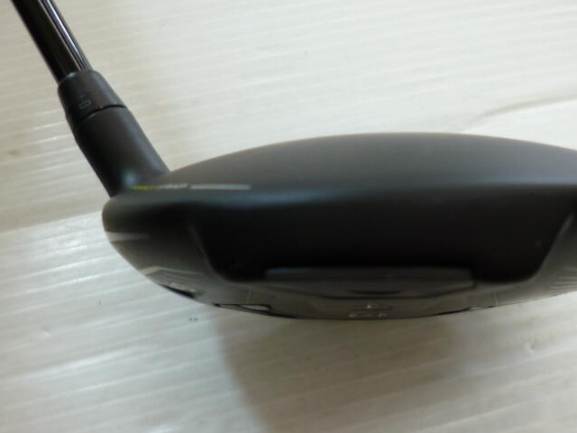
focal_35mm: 36
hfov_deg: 50.5
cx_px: 383
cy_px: 276
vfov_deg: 39.3
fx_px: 600
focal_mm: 4.3
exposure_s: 1/60
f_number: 2.5
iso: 125
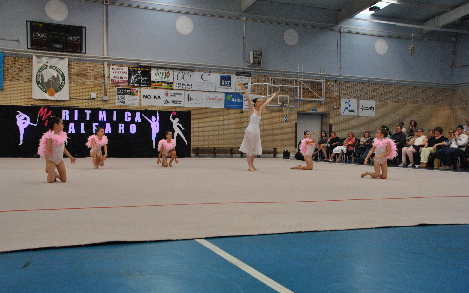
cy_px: 140
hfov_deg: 50.9
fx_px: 492
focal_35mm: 39
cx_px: 233
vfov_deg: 33.2
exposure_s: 1/125
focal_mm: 25
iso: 800
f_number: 5.6
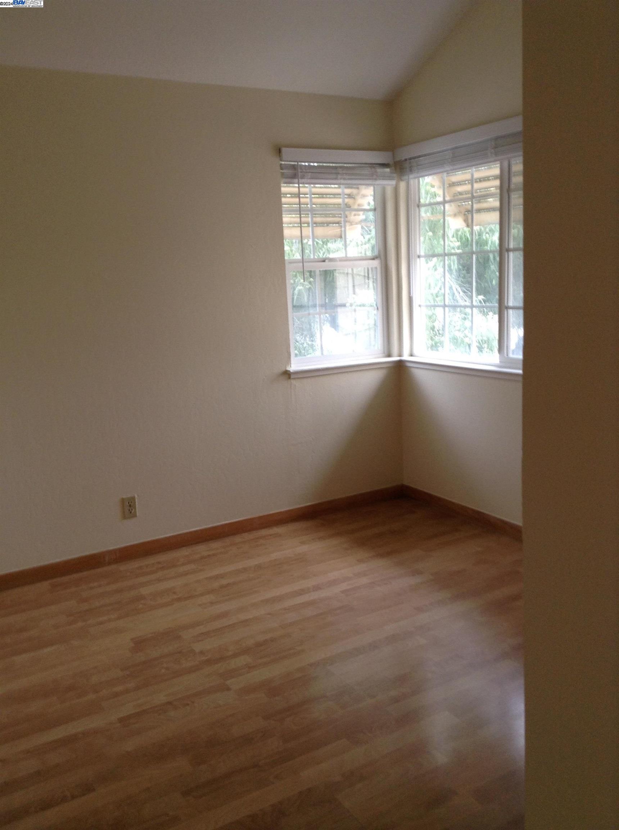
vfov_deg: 55.4
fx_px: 789
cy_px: 415
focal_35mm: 33
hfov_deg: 42.8
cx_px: 310
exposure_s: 1/24
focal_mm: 3.3
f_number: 2.4
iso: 40
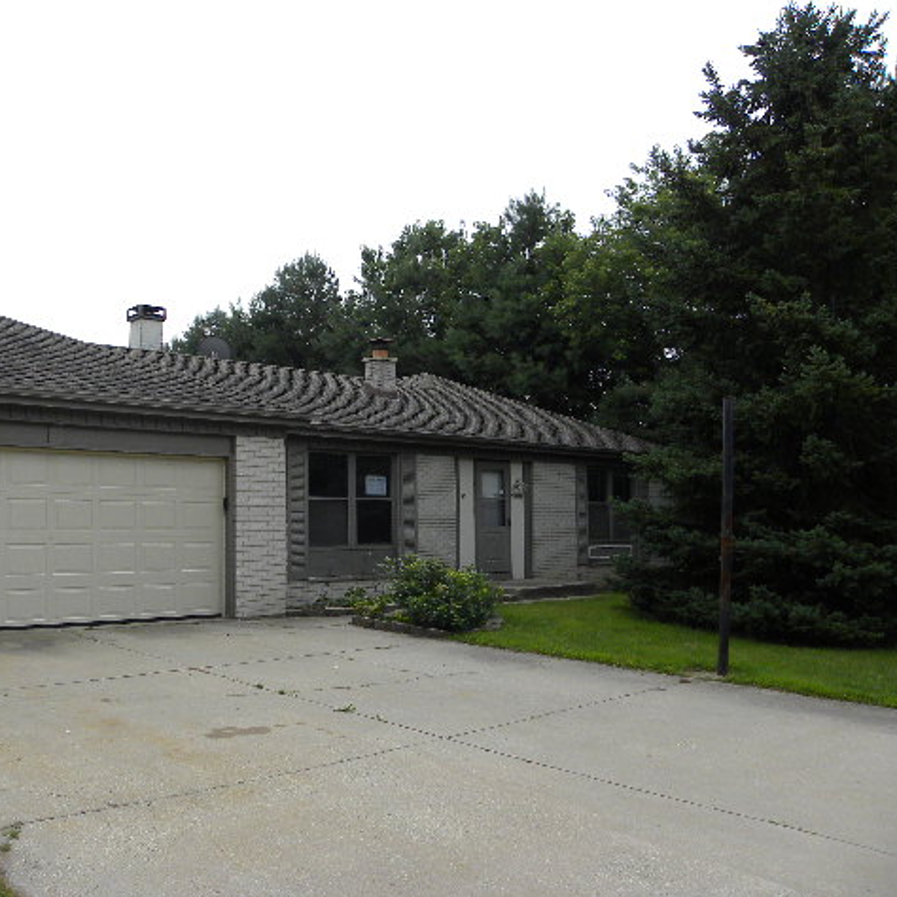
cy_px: 450
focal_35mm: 31
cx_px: 327
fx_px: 909
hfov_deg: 51.9
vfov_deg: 52.5
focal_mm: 4.6
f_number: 3.2
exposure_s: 1/65.1
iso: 64
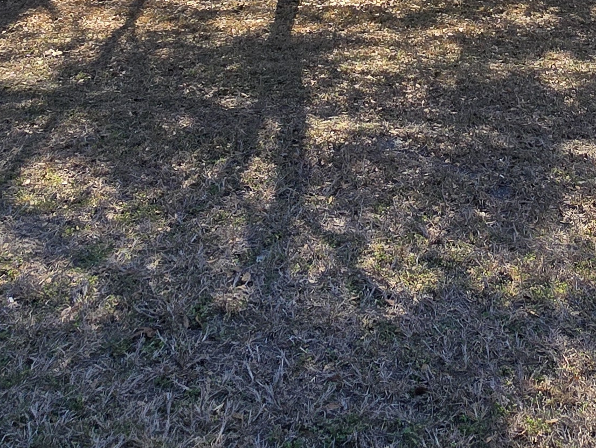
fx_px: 809
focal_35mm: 47
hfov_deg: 39.4
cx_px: 442
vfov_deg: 24.5
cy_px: -214
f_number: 2.2
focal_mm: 2.2
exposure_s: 1/1437
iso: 50
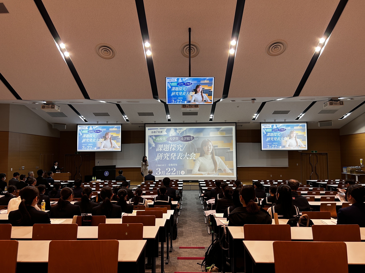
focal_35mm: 26
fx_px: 274
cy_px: 136
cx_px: 182
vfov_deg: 53.1
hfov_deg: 67.3
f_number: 1.5
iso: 100
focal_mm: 5.7
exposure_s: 1/120
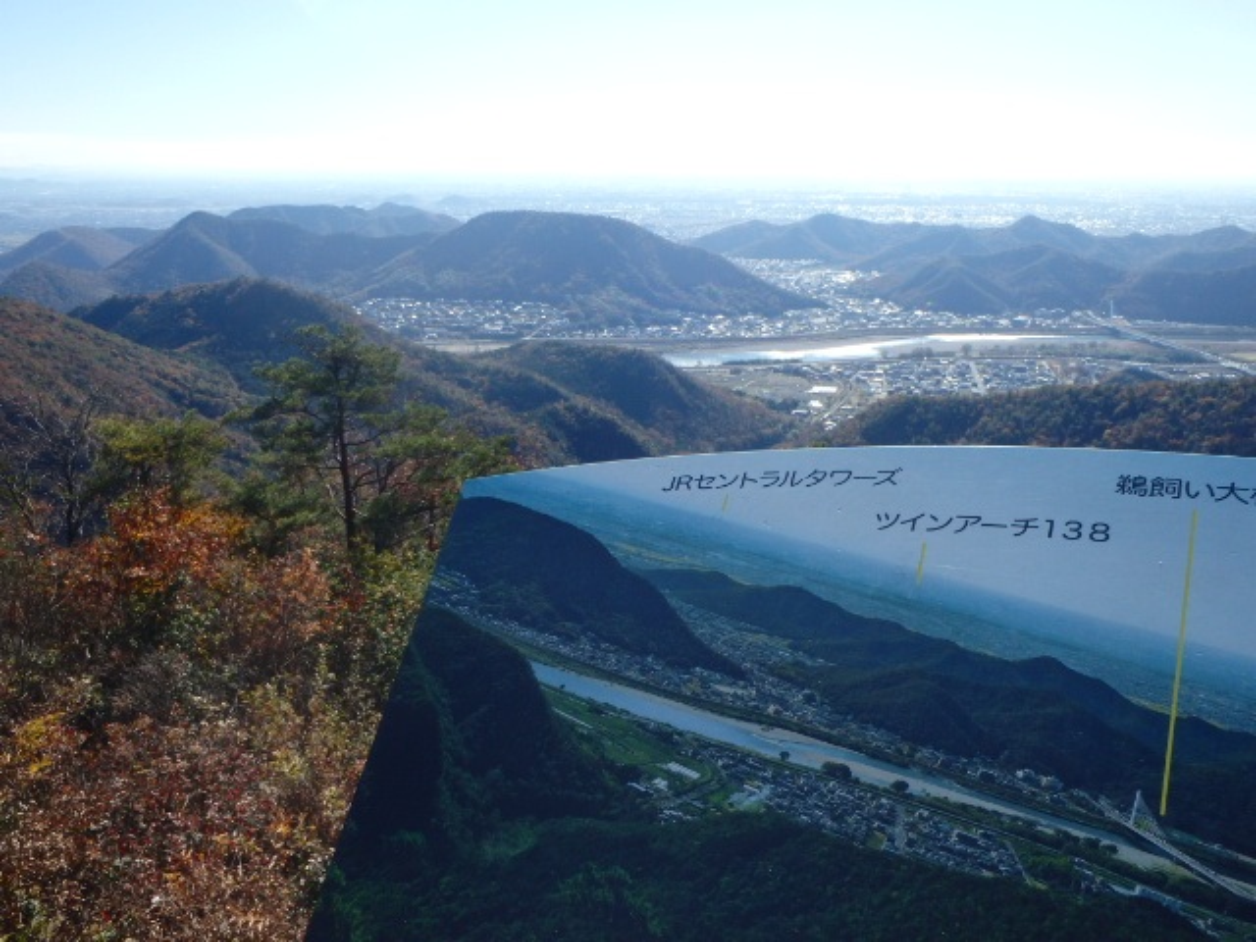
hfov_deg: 60.0
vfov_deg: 46.8
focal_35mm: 30
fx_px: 1089
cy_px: 471
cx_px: 628
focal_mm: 5.4
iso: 160
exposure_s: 1/100
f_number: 11
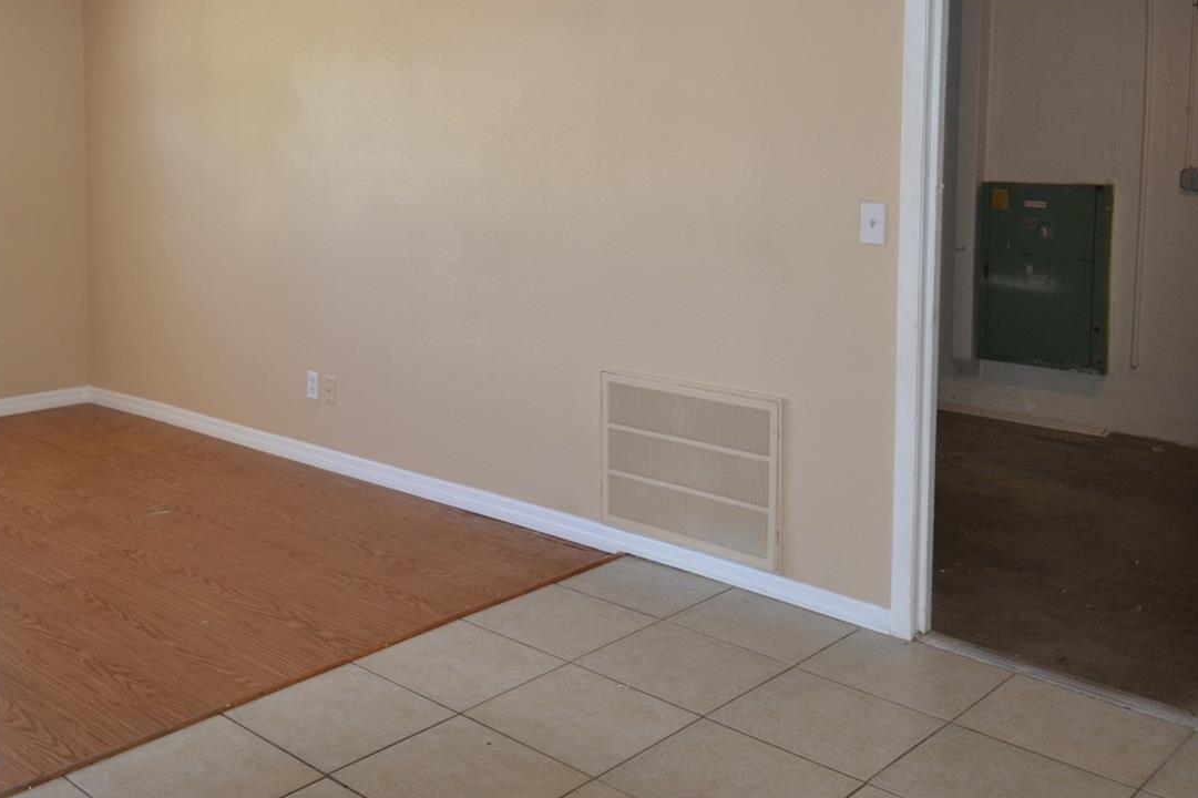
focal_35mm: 38
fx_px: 1255
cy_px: 209
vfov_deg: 34.6
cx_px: 430
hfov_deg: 50.4
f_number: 4.2
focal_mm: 17
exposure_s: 1/60
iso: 500
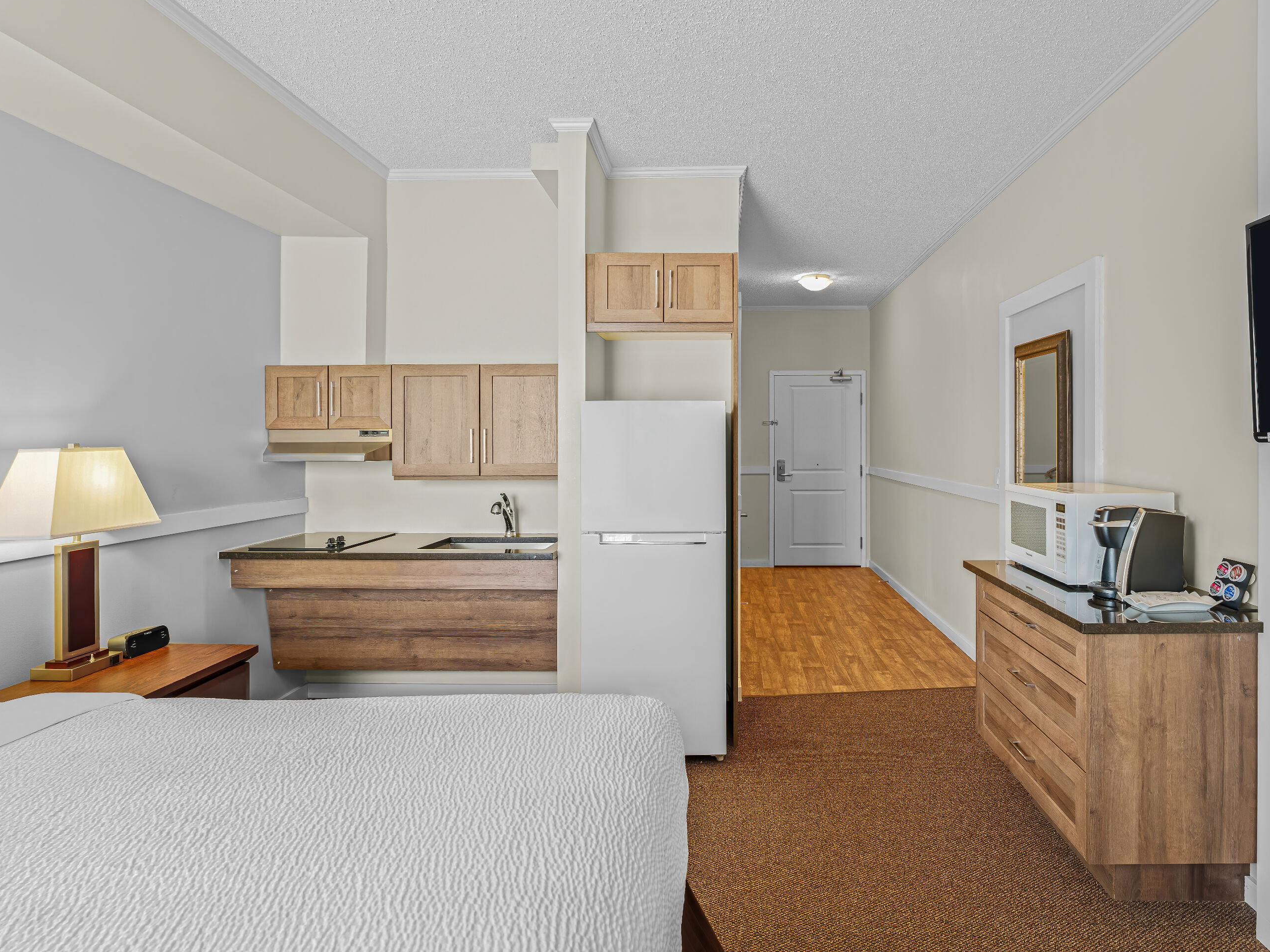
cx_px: 717
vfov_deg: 69.0
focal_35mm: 19
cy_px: 472
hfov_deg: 84.5
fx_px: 693
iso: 500
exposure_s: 1/1.25
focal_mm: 16.8
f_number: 6.3
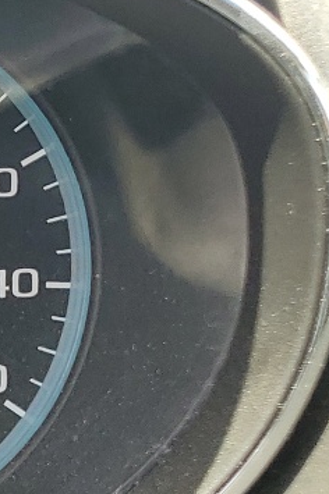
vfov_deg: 16.8
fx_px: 1676
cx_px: -721
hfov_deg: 8.8
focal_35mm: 122
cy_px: 218
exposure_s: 1/294
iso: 50
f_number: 1.5
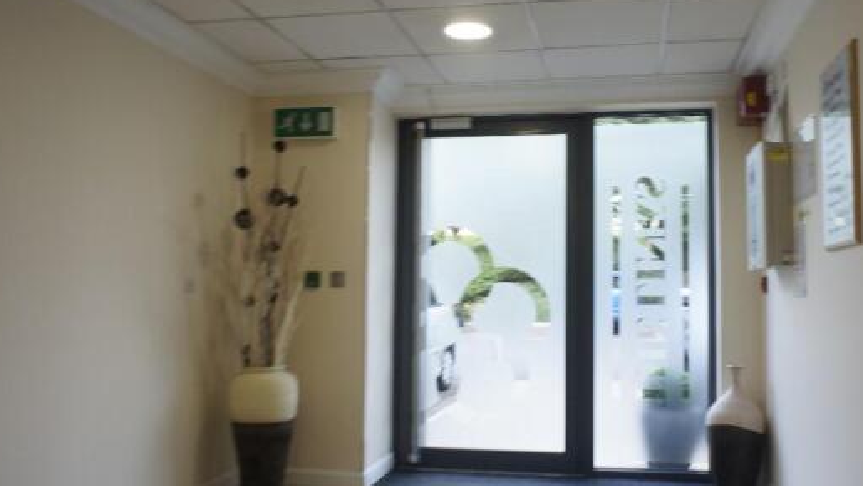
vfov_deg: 36.7
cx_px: 498
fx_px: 732
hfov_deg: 60.7
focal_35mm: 32
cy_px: 263
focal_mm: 16
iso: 200
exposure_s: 1/40
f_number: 3.5
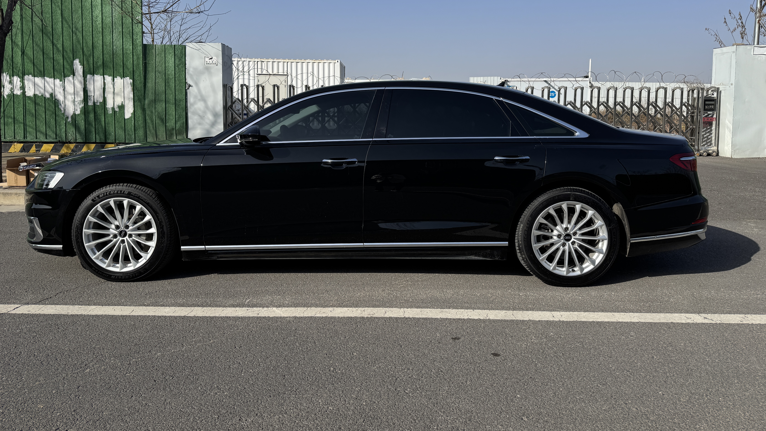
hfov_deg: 69.9
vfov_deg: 42.4
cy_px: 152
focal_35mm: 27
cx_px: 377
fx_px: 548
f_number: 1.78
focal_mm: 6.76
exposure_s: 1/4950
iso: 80
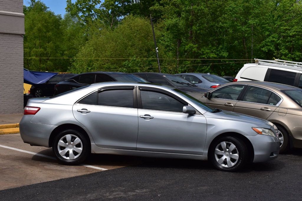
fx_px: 478
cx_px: 151
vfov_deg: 23.8
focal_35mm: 57
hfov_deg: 35.1
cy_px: 100
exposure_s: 1/640
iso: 200
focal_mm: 38
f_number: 11
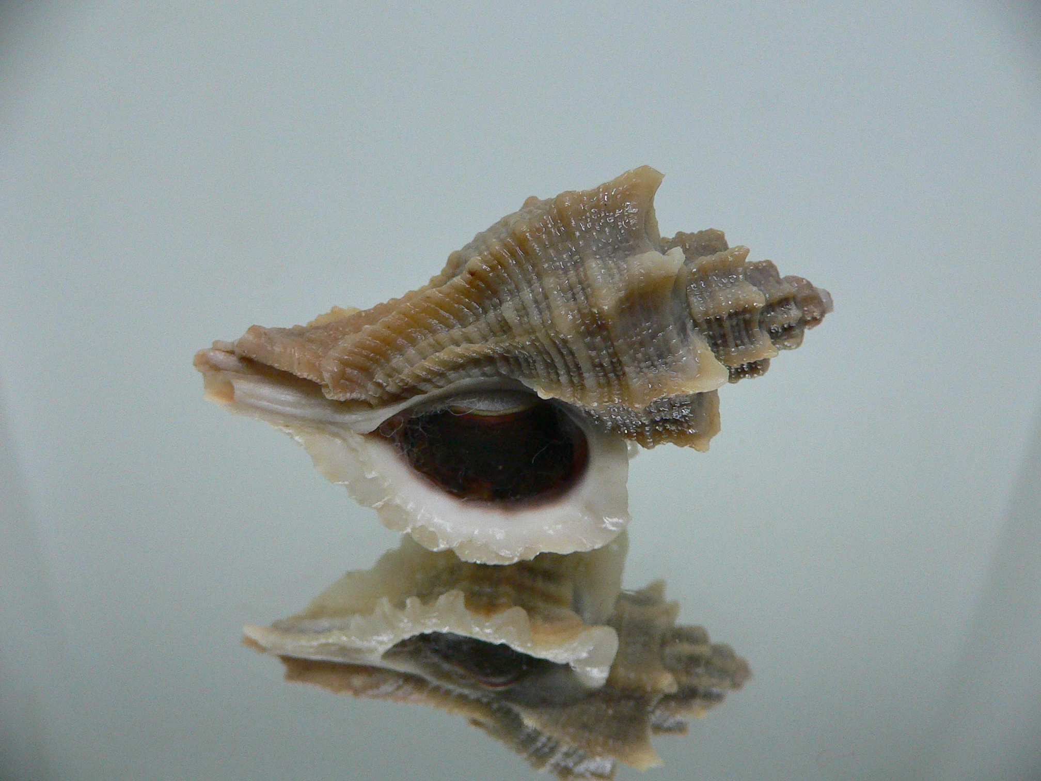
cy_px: 390
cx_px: 520
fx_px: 1053
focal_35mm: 35
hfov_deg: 52.6
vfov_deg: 40.7
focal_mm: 4.6
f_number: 2.8
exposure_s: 1/50
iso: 200
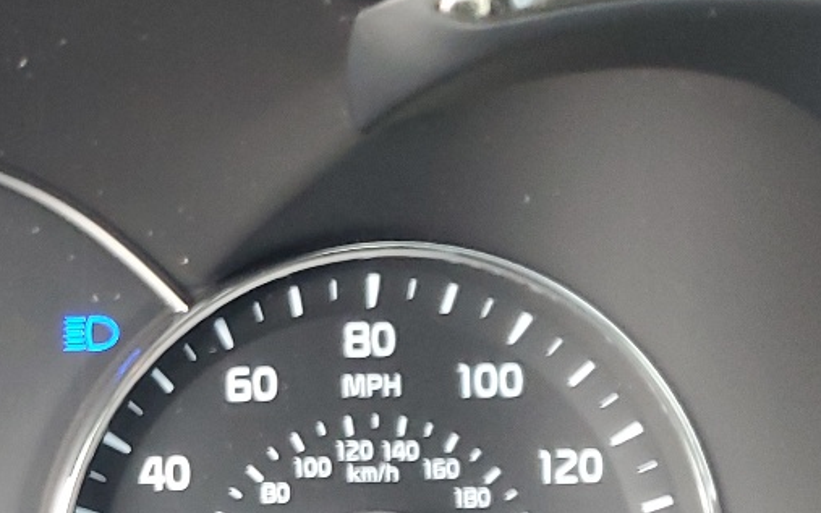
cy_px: 510
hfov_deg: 21.9
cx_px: -186
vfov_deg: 14.8
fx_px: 1947
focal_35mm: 87
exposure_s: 1/60.2
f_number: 1.5
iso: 193
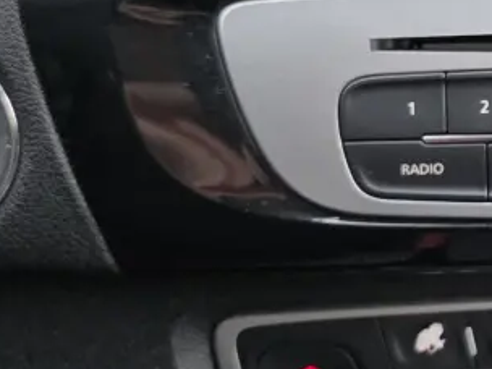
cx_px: 704
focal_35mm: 109
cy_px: 94
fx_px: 1549
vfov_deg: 13.5
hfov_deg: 16.6
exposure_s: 1/100
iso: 400
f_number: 1.7
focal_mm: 6.3
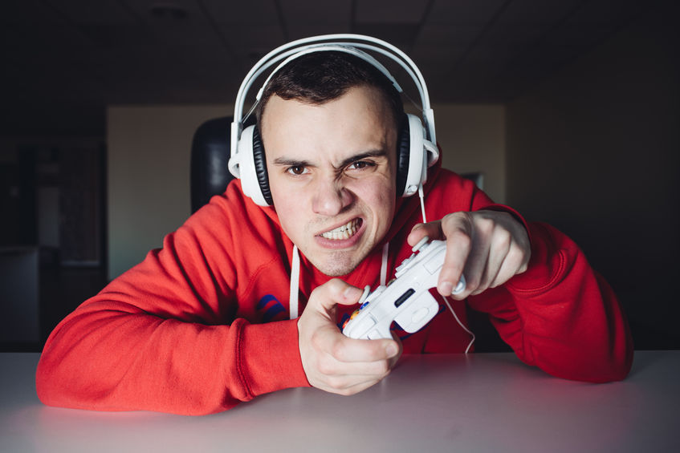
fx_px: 529
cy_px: 226
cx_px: 340
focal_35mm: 28
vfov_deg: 46.4
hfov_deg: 65.5
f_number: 4.5
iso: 100
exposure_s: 1/160
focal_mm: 28
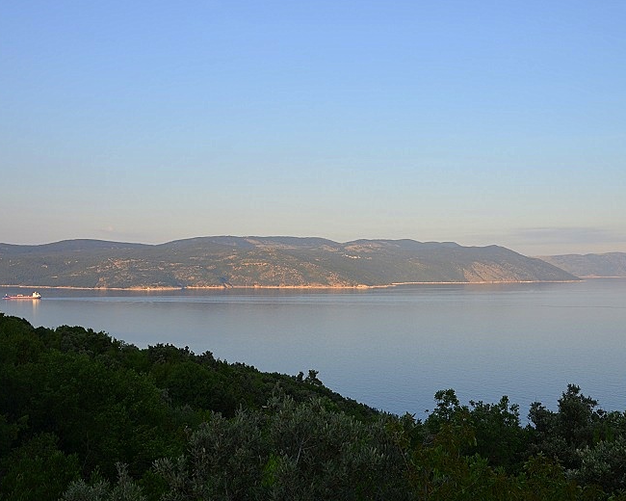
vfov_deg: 39.2
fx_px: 704
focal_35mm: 38
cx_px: 310
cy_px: 248
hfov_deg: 47.9
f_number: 8
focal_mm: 22
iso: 200
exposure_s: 1/250
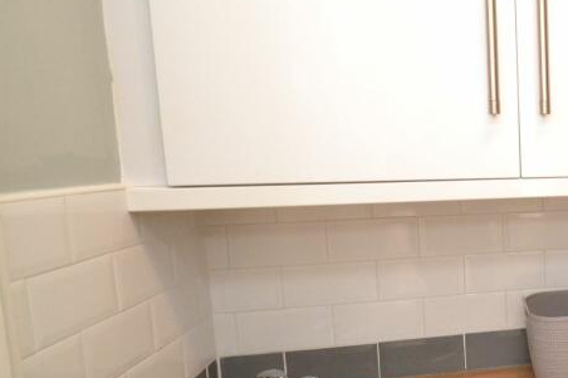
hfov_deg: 42.6
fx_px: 536
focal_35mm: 34
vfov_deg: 38.8
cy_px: 212
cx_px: 637
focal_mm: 10
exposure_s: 1/60
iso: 3200
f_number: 3.5
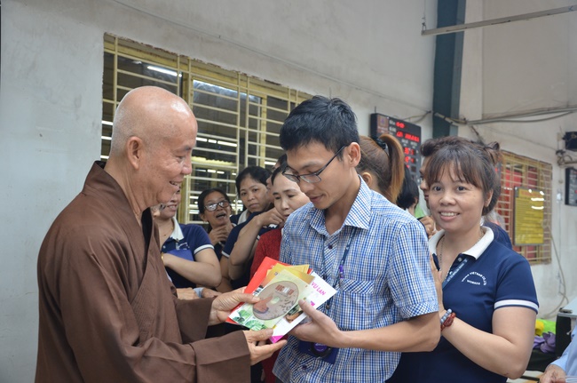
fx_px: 672
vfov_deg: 31.8
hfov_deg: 46.5
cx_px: 288
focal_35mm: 42
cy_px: 192
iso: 1000
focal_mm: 28
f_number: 5
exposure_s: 1/100
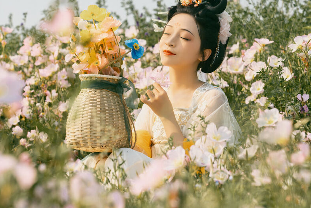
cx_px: 176
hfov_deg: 13.3
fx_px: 1331
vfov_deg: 8.9
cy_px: 94
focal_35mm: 154
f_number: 5.6
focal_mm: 115
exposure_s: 1/640
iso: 200
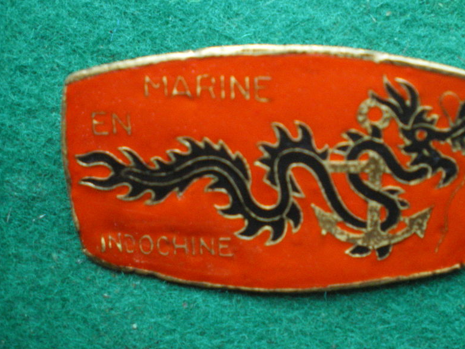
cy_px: 149
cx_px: 298
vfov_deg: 29.6
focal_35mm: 49
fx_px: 658
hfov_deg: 38.6
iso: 400
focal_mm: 6.3
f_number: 3.1
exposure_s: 1/13
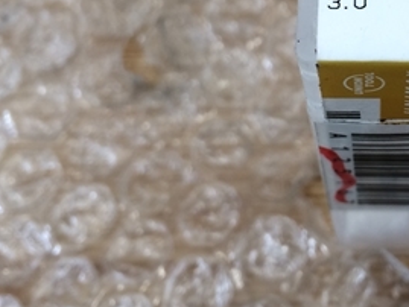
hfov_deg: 27.2
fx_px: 816
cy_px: 21
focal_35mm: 69
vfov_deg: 20.8
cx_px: 362
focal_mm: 4.15
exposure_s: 1/30
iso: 40
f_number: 2.2
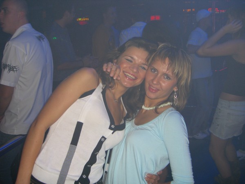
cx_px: 122
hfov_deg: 49.0
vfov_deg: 37.7
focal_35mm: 38
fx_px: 269
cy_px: 92
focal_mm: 7.9
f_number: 2.8
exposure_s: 1/60
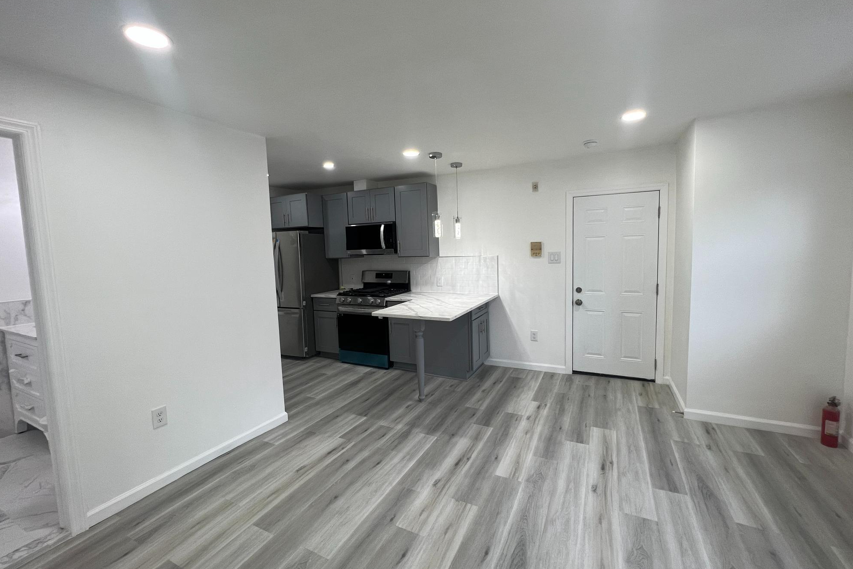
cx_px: 433
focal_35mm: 14
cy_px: 277
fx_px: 332
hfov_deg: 104.2
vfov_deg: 81.2
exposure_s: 1/120
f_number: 1.8
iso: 160
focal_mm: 1.57
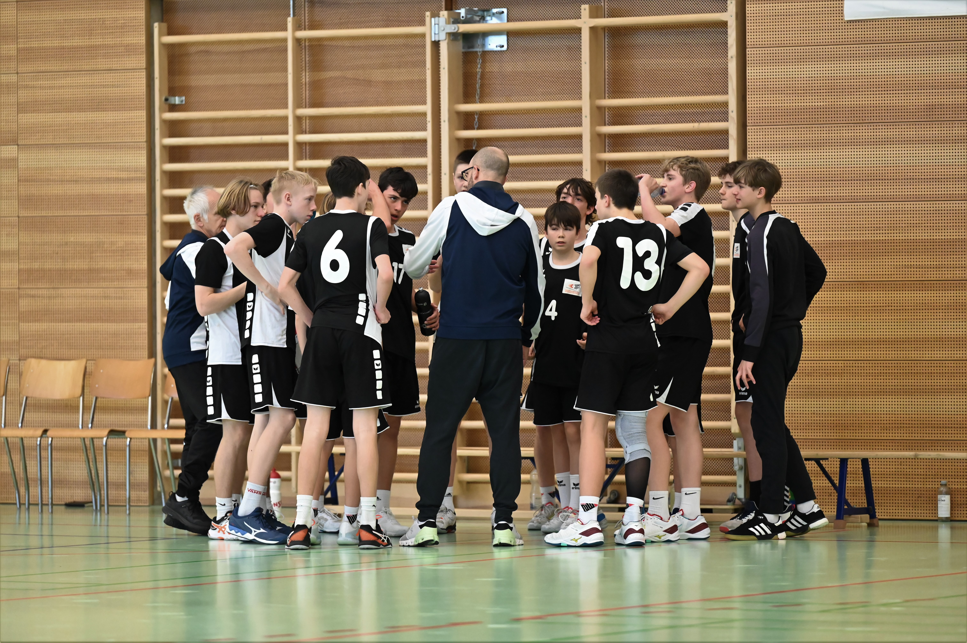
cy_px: 322
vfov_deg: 6.9
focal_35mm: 200
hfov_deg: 10.3
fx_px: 5369
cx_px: 484
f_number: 3.2
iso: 8000
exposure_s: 1/1250
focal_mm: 200
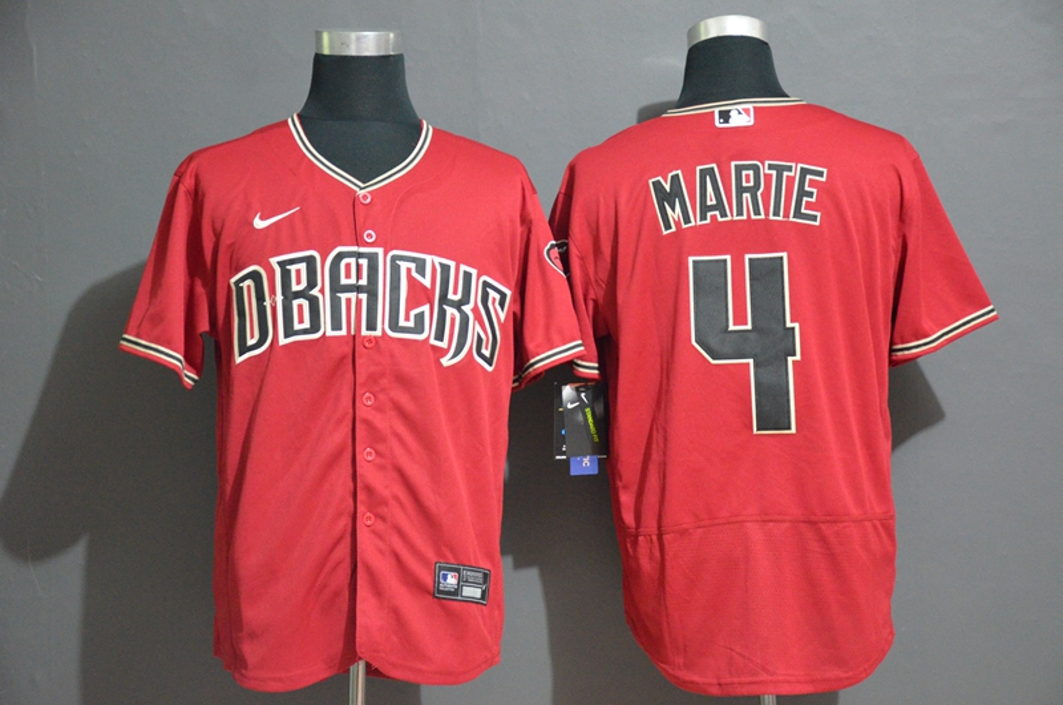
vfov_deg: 16.2
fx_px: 2475
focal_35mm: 84
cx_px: 532
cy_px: 352
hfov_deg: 24.2
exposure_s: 1/8
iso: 4000
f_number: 4.8
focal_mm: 56
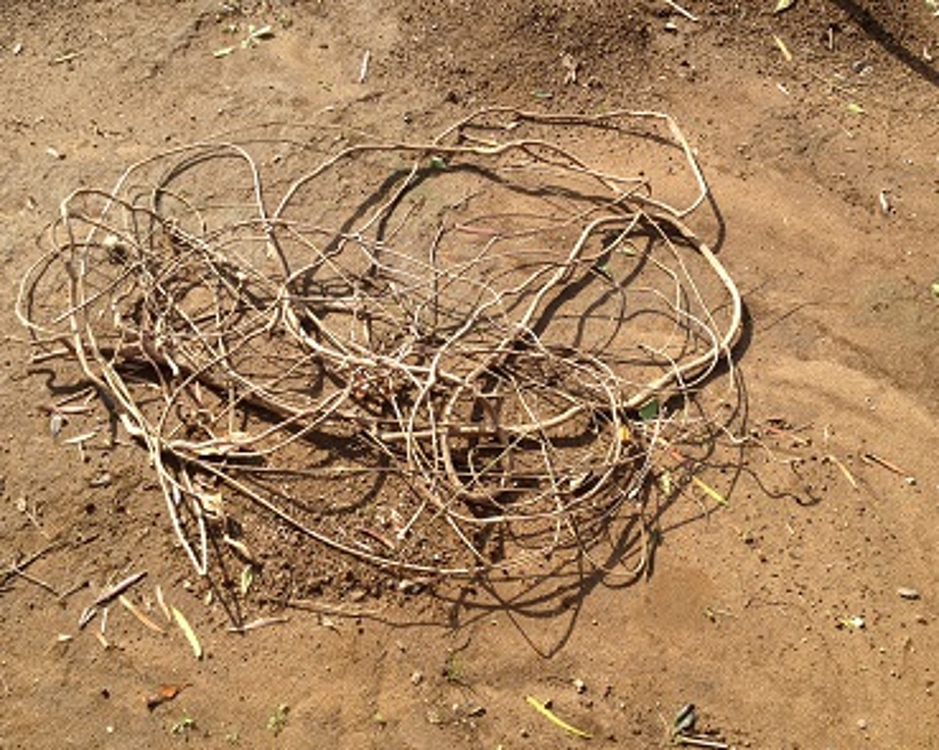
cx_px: 473
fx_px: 1028
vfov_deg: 40.1
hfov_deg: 49.1
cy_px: 371
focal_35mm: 37
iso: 50
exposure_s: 1/708
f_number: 2.4
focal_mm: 4.28
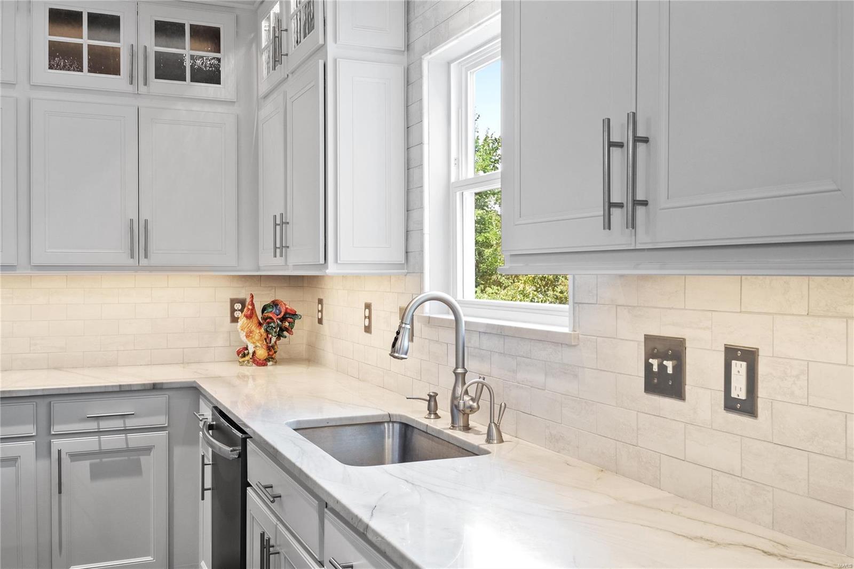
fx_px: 854
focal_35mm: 36
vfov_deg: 36.9
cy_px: 284
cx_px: 427
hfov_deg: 53.1
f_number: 6.3
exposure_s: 1/10
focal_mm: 18
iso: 400
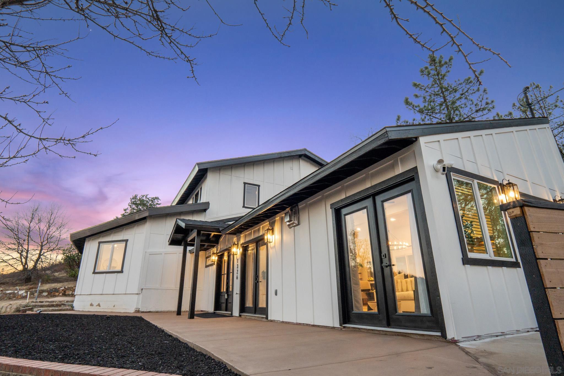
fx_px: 282
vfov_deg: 67.4
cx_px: 282
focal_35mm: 18
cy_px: 188
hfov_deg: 90.0
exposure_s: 1/25
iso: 250
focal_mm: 12
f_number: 9
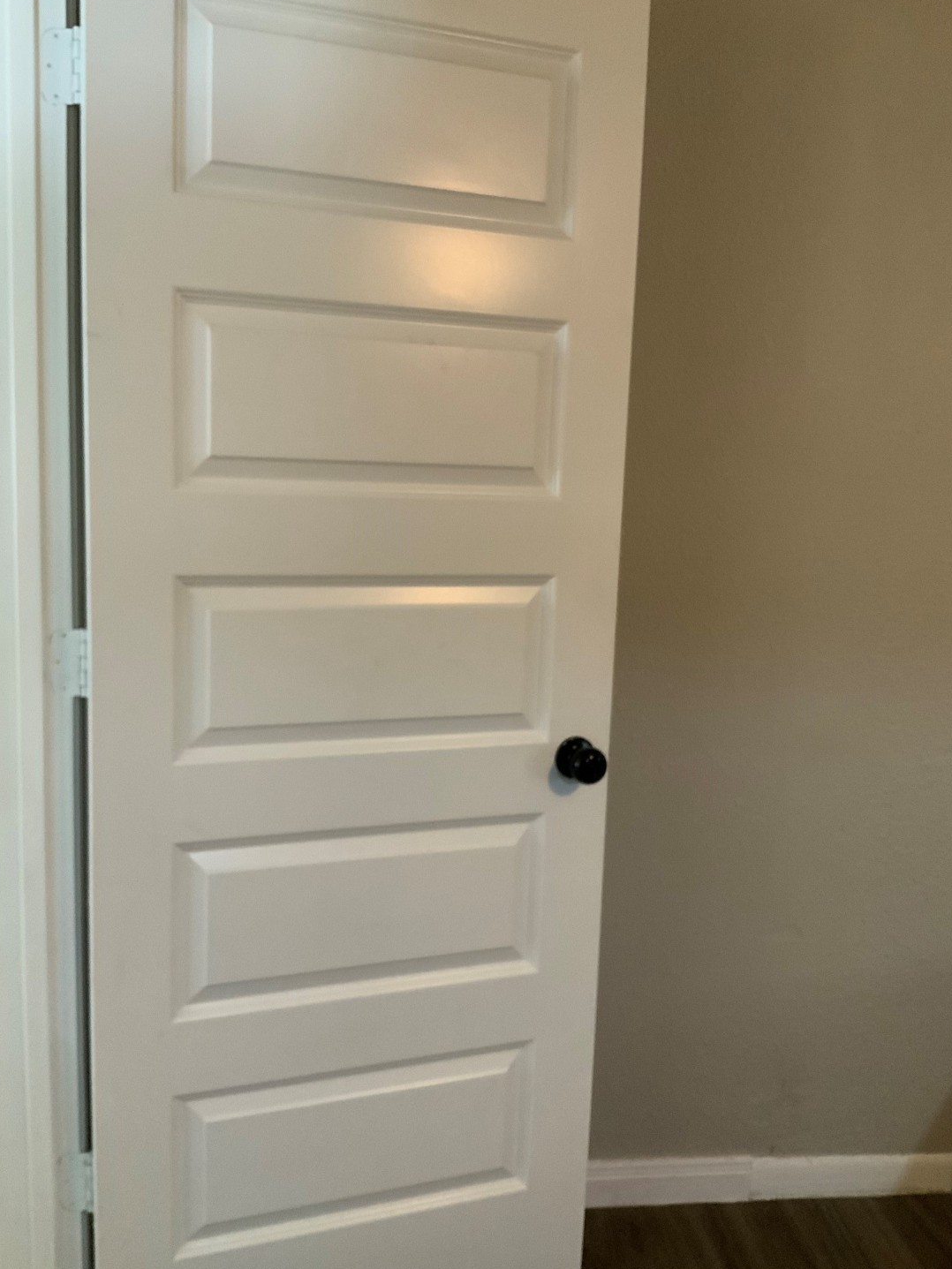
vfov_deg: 58.3
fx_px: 1137
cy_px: 623
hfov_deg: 45.4
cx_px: 452
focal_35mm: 31
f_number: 1.8
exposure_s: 1/40
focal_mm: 3
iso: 250
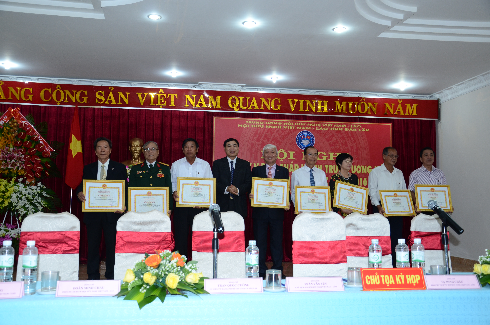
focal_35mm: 38
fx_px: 509
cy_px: 162
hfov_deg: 51.4
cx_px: 245
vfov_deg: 35.3
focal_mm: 25
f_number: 4.5
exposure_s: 1/40
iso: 500
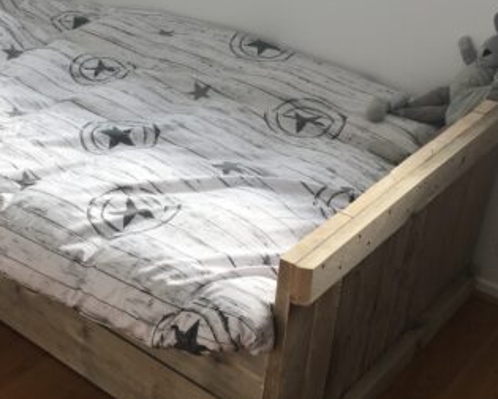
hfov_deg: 33.6
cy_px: 195
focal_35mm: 54
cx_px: 92
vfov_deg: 28.1
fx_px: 796
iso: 25
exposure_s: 1/215
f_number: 2.2
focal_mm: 4.15
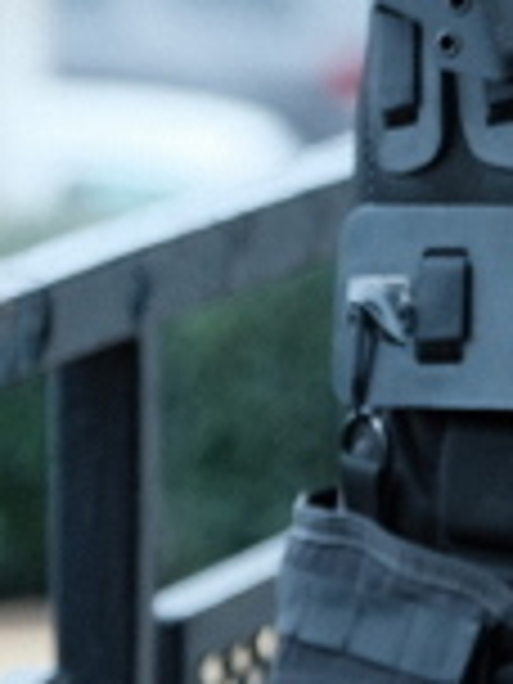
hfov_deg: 2.7
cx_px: 1354
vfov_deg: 3.6
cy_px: -536
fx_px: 10947
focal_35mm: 554
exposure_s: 1/500
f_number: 2.8
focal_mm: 68.7
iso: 320
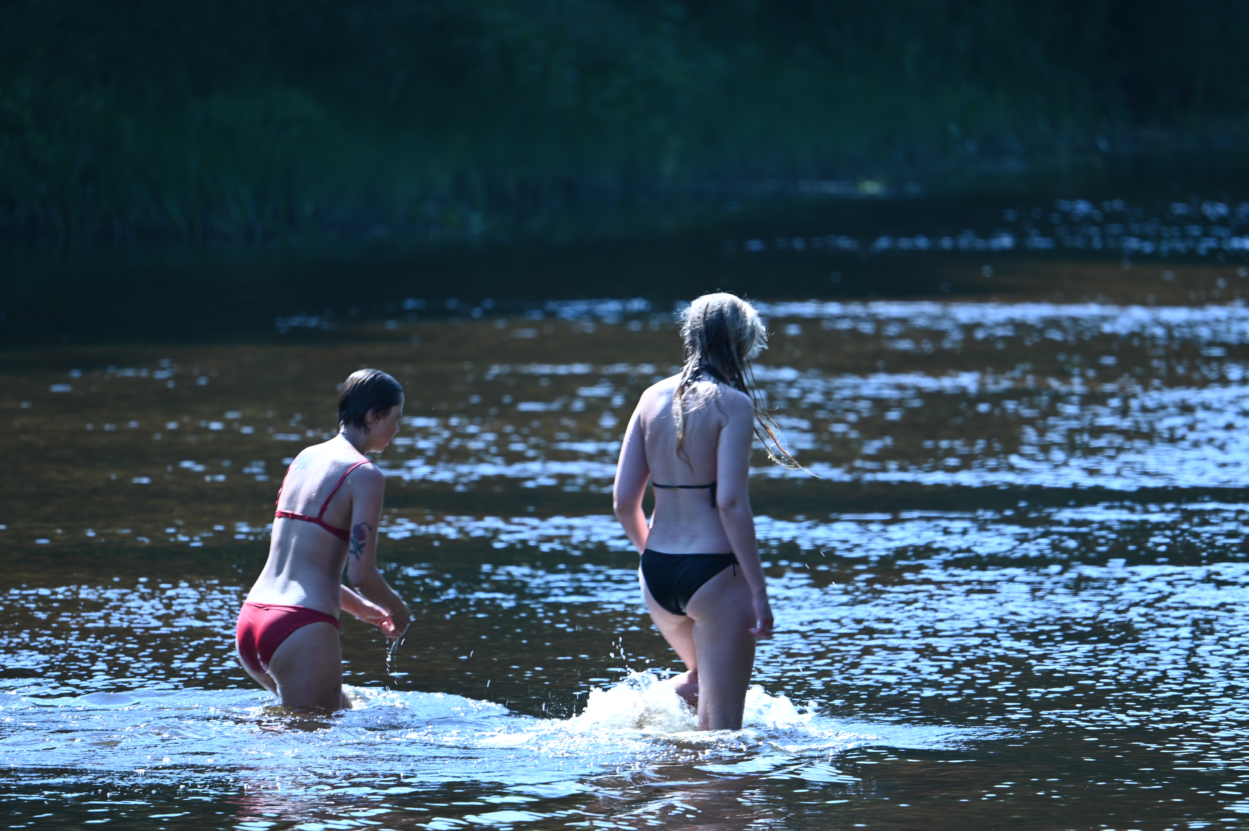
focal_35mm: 500
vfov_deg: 2.7
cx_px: 624
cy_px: 416
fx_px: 17335
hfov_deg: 4.1
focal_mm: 500
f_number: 6.7
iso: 110
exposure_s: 1/100
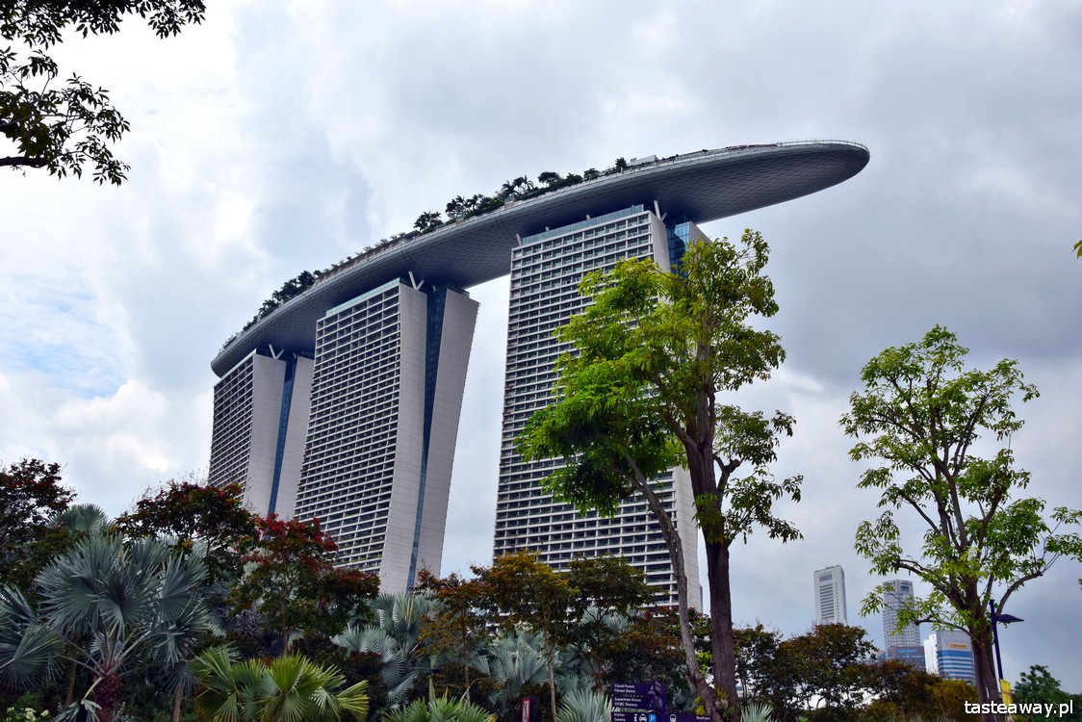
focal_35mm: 36
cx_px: 541
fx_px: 1082
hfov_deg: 53.1
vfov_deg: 36.9
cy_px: 361
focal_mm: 24
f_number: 11
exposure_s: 1/500
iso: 250
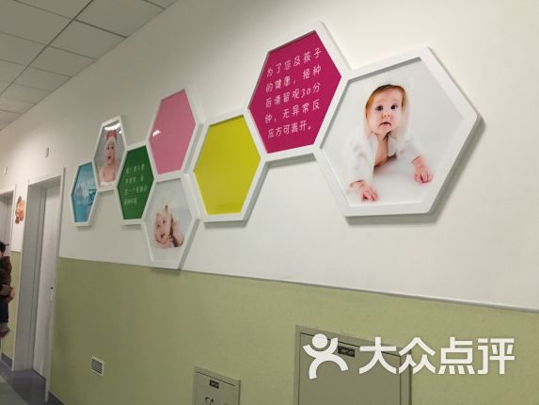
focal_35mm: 29
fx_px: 452
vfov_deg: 48.2
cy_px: 202
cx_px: 270
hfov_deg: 61.6
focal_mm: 4.15
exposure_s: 1/17
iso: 80
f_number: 2.2
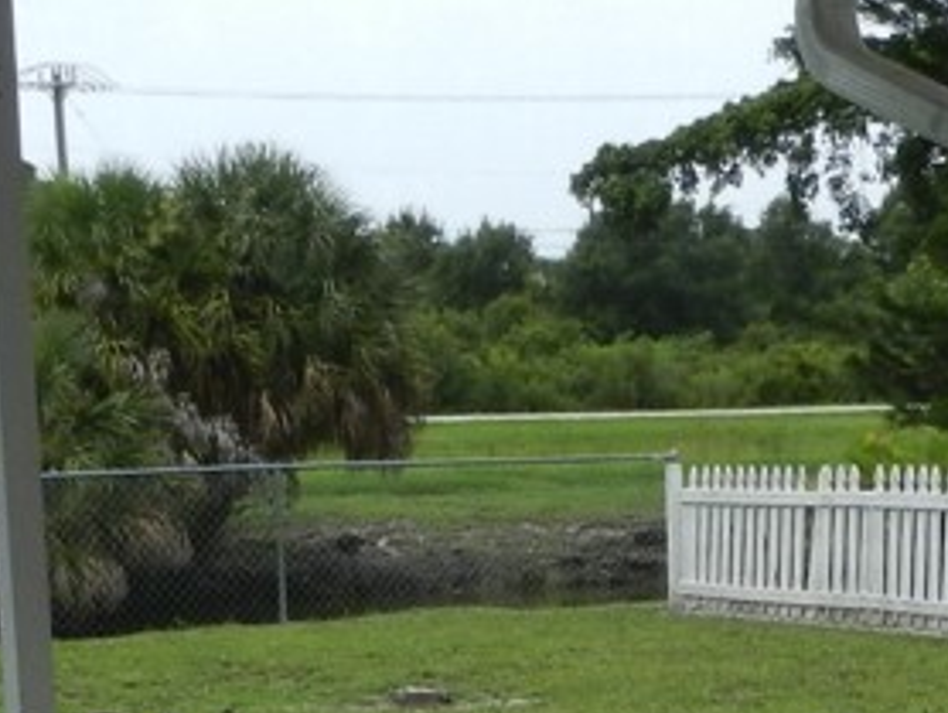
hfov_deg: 21.2
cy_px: 921
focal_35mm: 92
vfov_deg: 15.3
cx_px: 634
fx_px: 2522
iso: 160
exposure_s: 1/1000
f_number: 3.5
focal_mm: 4.5
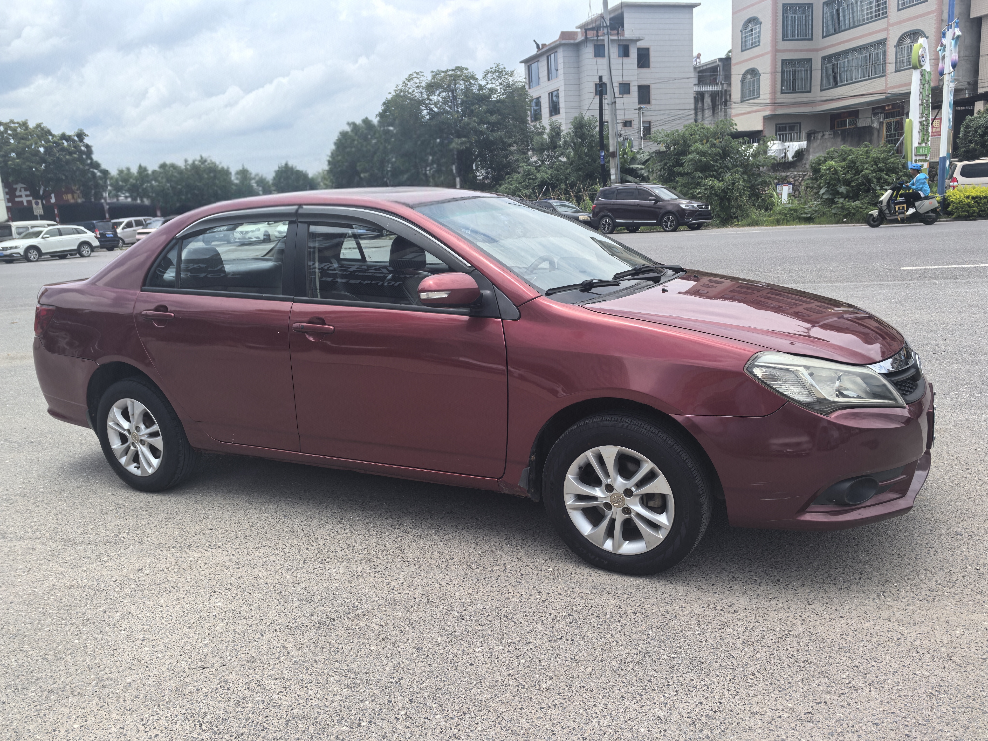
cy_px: 370
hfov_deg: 65.3
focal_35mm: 27
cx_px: 494
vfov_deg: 51.4
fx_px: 771
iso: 50
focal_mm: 5.75
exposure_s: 1/3861
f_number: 2
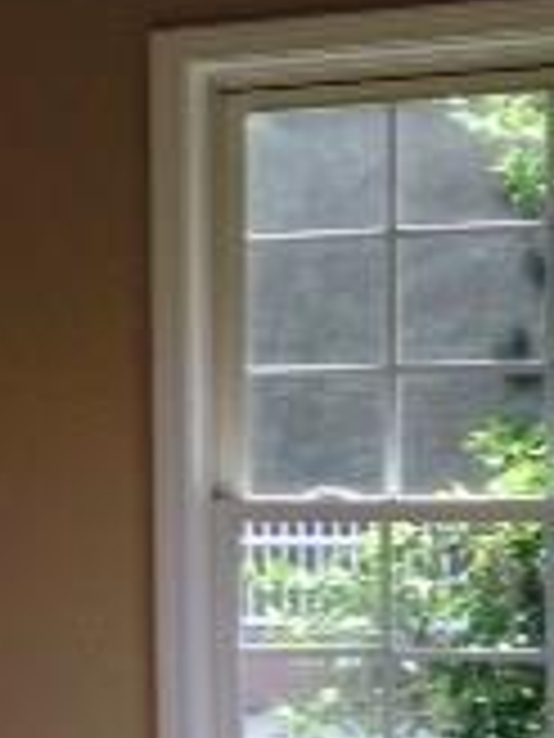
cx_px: -432
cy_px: 508
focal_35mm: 129
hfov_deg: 10.8
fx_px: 2753
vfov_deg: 15.2
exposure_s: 1/120
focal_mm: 4.12
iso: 50
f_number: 2.4
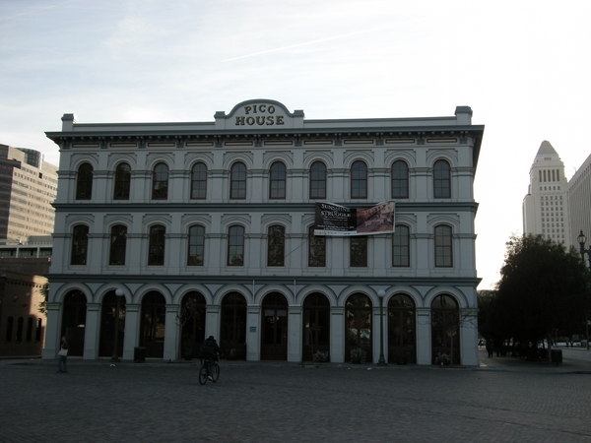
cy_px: 222
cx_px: 296
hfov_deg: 50.1
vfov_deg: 38.7
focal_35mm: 37
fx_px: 632
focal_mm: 7.9
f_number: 2.8
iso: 64
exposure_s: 1/527
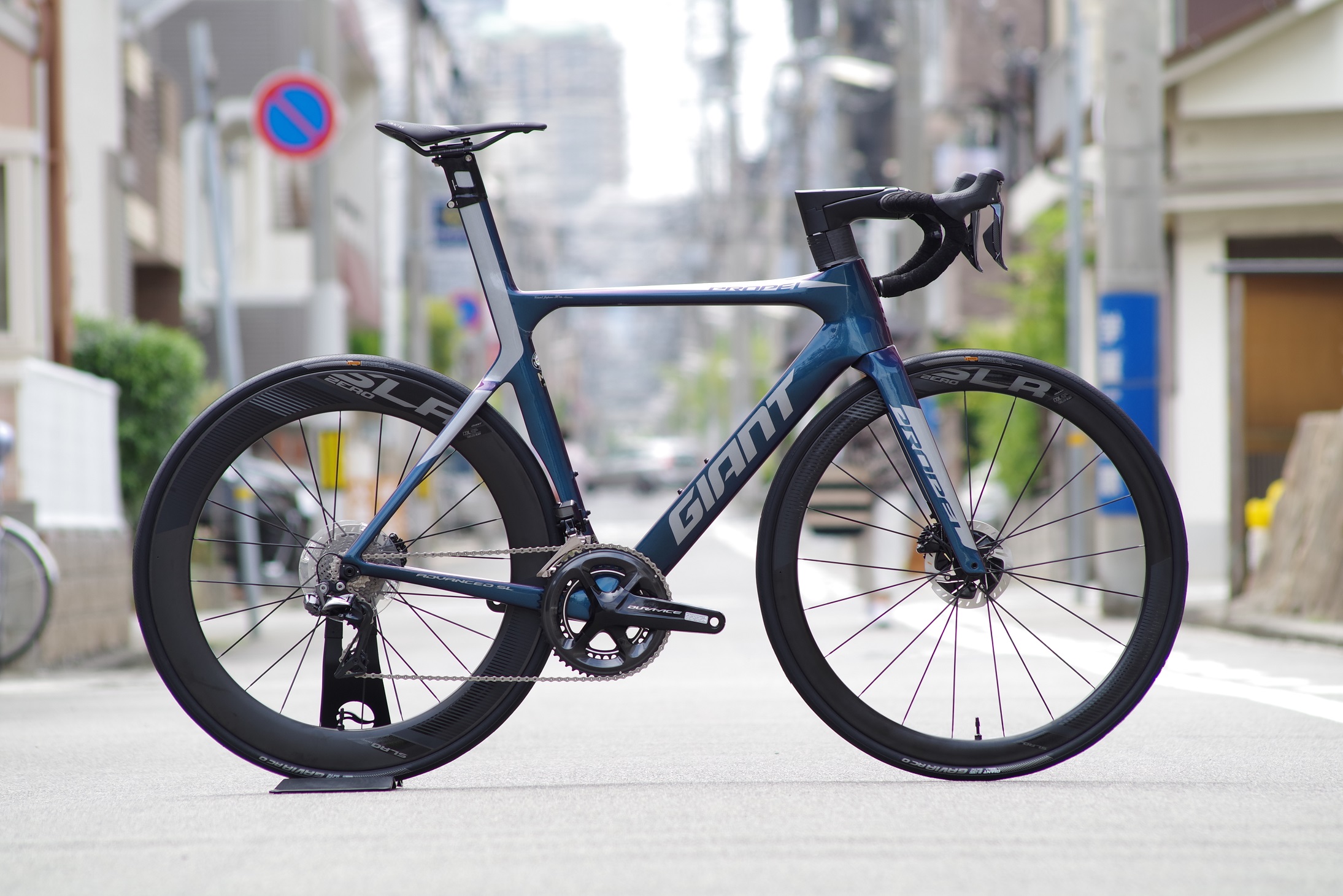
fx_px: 9514
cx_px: 672
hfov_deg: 8.1
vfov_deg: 5.4
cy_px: 448
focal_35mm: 255
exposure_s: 1/160
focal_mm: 170
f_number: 5.6
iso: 100
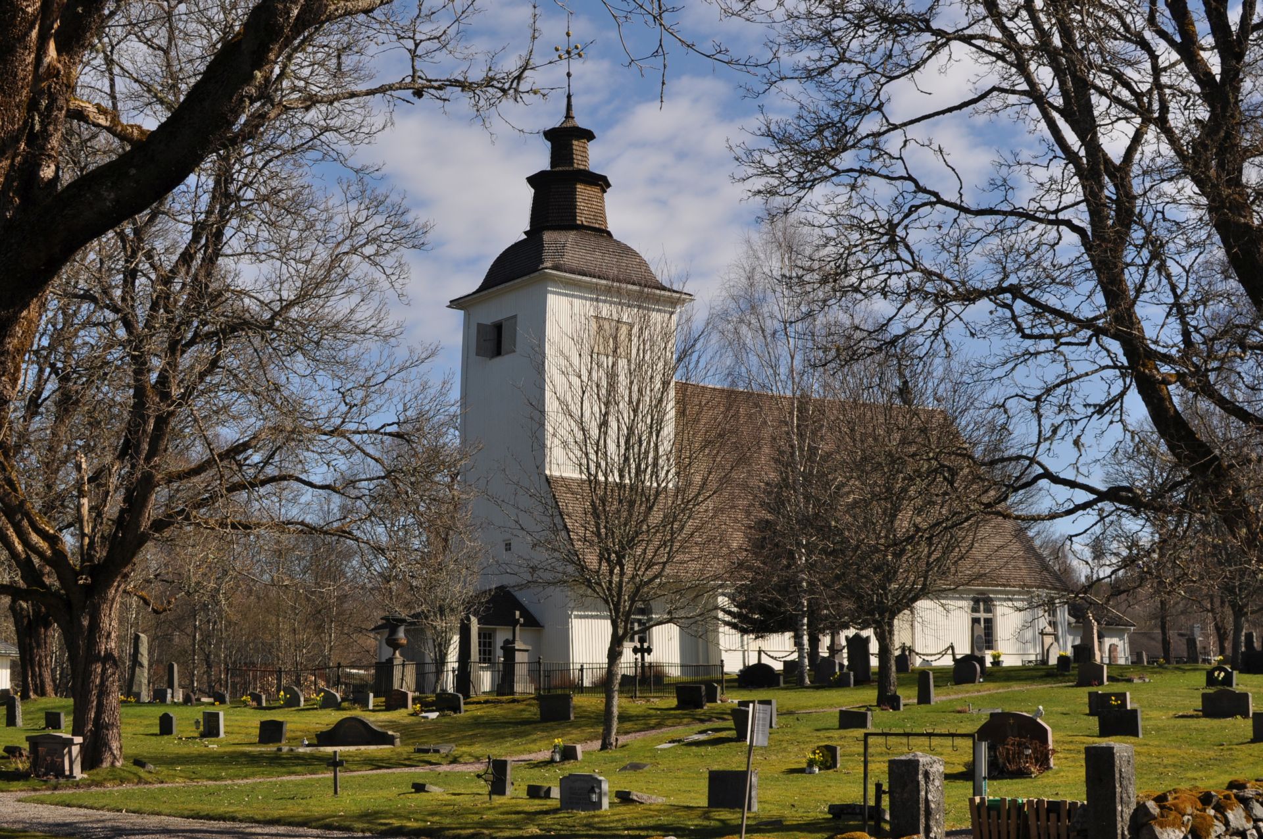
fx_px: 1840
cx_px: 632
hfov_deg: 37.9
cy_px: 420
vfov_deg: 25.7
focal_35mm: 52
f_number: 9
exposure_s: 1/320
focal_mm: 35
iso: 200
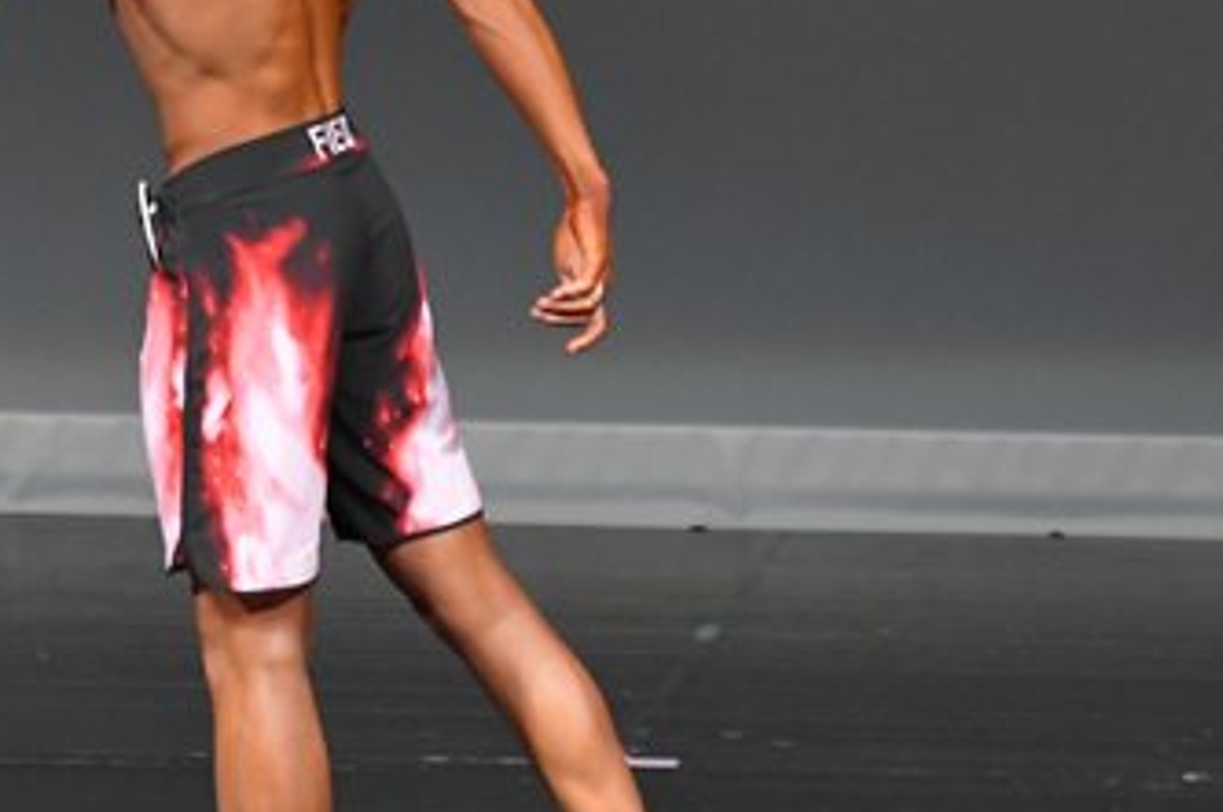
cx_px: 461
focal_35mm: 734
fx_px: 24899
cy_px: 250
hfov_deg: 2.8
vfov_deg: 1.9
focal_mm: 210
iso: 4000
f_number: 5.6
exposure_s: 1/400
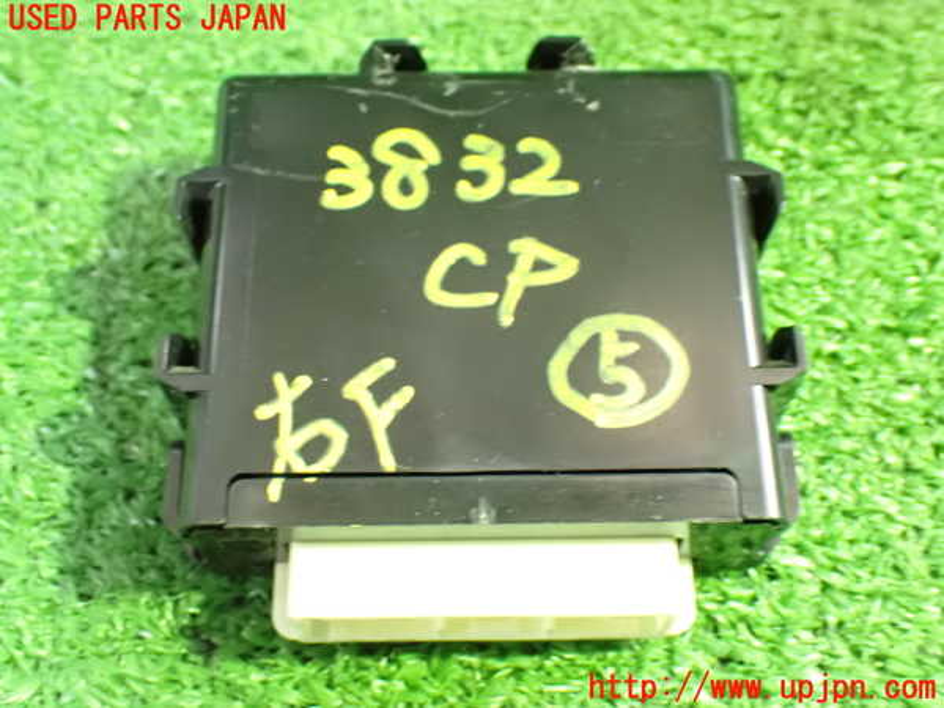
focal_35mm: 47
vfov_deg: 30.9
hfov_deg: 40.4
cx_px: 472
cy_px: 354
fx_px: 1282
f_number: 3.1
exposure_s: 1/15
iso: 1600
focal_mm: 8.4
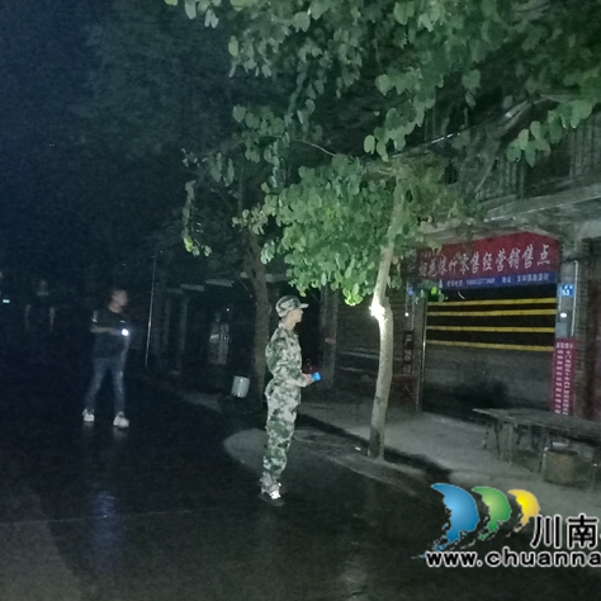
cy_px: 303
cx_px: 298
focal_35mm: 31
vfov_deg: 52.5
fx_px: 609
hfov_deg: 52.5
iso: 16775
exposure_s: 1/14.3
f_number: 1.8
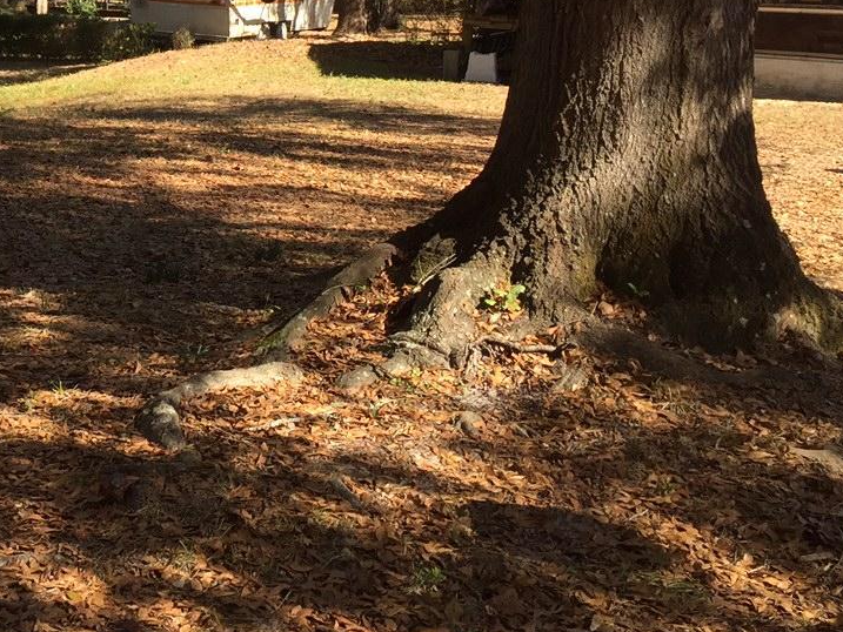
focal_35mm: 66
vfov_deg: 21.7
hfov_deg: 27.3
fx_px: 1608
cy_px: 46
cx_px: -45
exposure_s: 1/527
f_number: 2.2
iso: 32
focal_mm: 4.15
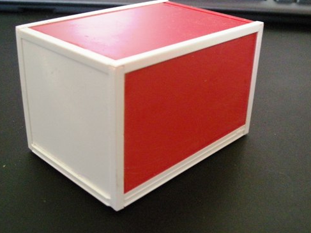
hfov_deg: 41.2
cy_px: 100
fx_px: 413
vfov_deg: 31.5
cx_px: 166
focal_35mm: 46
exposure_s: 1/8
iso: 553
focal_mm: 5.7
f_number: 2.8
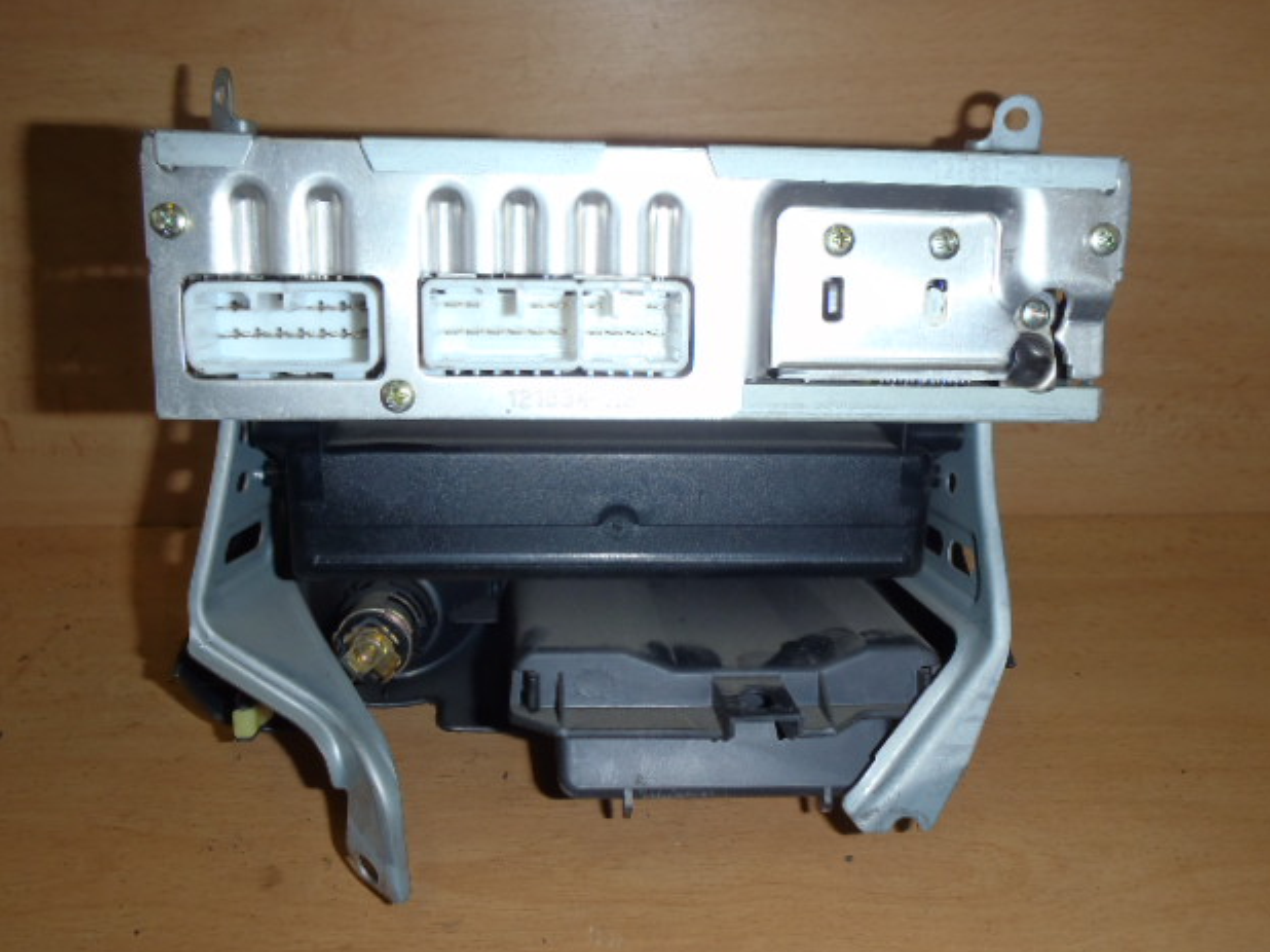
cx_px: 623
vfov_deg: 48.2
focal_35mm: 29
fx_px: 1064
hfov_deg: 61.7
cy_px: 489
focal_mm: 5
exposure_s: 1/30
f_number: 3.9
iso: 100
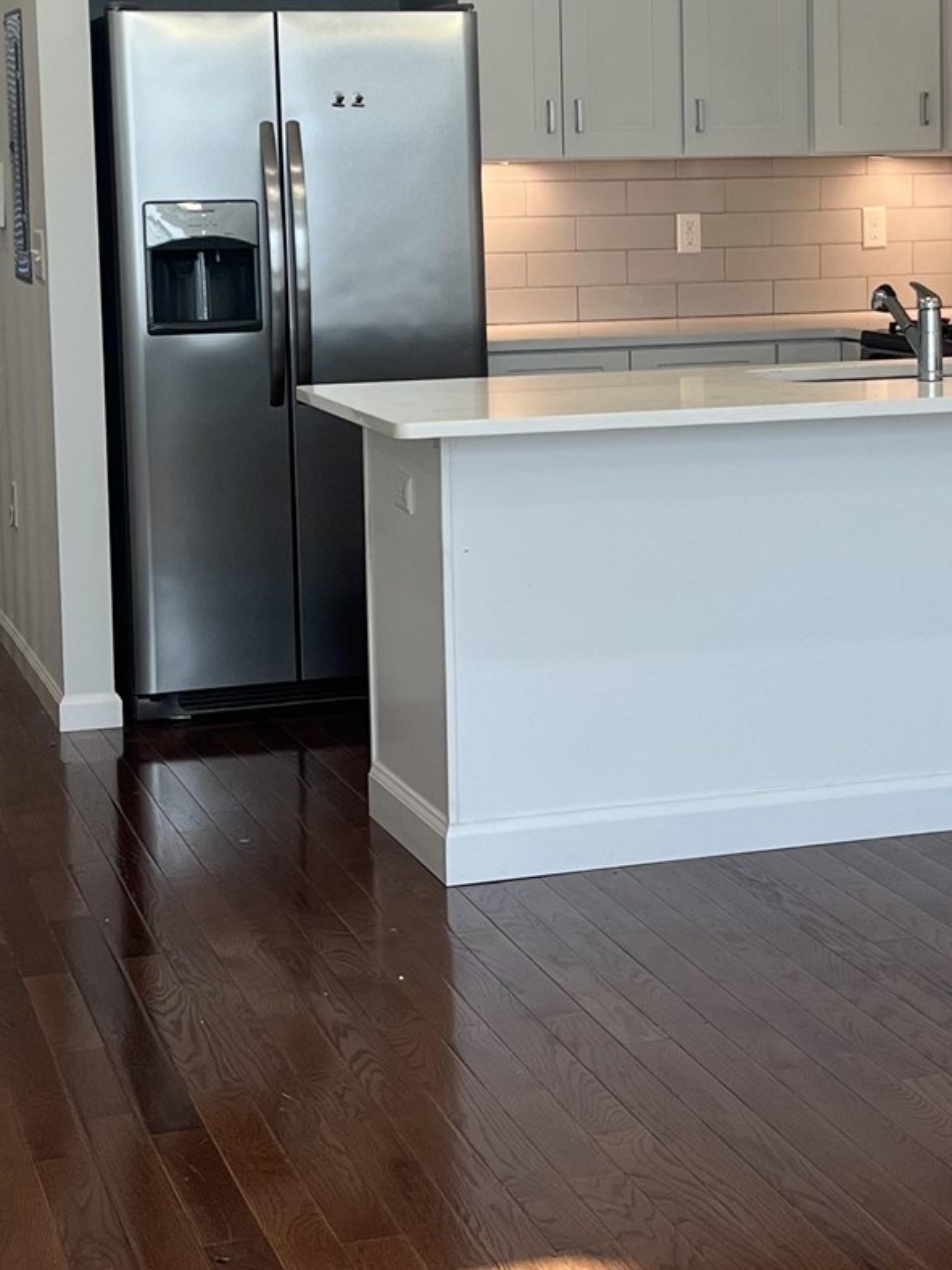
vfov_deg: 25.5
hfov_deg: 19.3
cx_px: 697
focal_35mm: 76
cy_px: 411
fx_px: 2787
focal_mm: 5.1
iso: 64
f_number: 1.6
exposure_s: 1/120
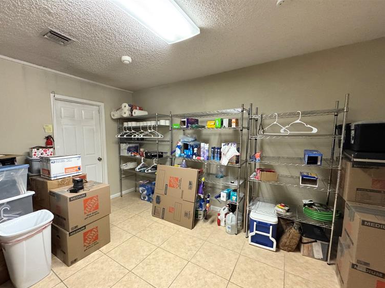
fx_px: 167
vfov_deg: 81.6
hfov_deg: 98.0
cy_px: 154
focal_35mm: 15
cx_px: 180
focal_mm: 2.22
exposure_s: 1/60
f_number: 2.2
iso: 640
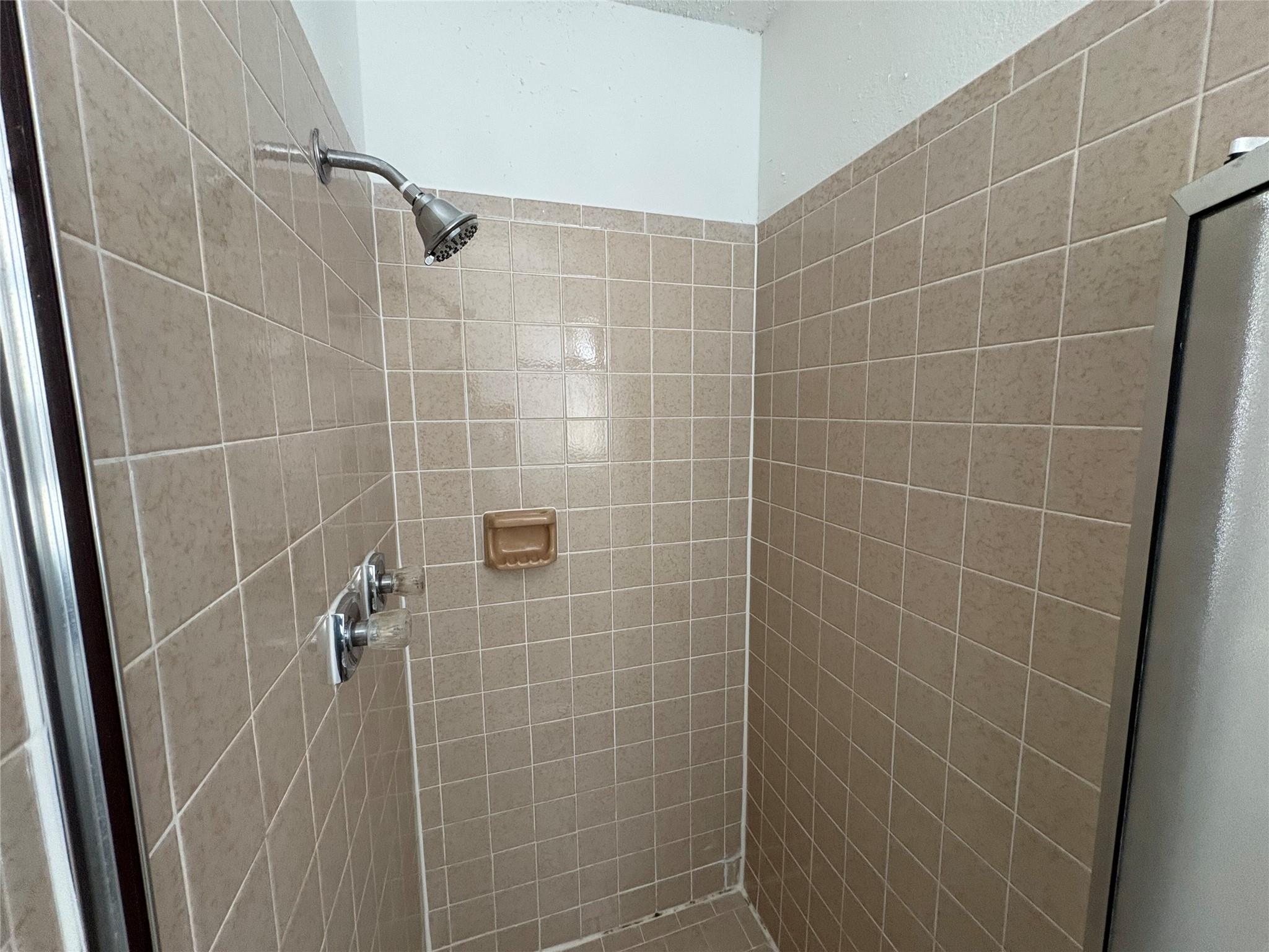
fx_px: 513
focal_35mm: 14
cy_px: 476
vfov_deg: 85.7
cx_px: 634
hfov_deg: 102.1
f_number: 2.2
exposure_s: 1/60
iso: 320
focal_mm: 2.22
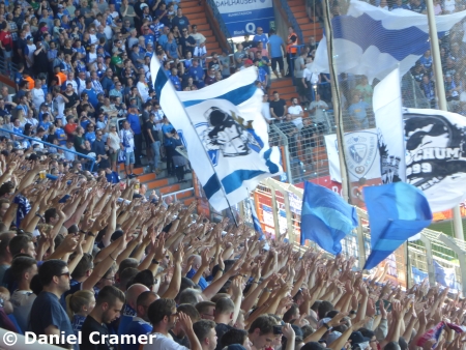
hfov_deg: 8.6
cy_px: 175
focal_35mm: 231
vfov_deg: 6.4
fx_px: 3111
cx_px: 233
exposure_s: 1/80
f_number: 5.6
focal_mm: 41.4
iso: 200
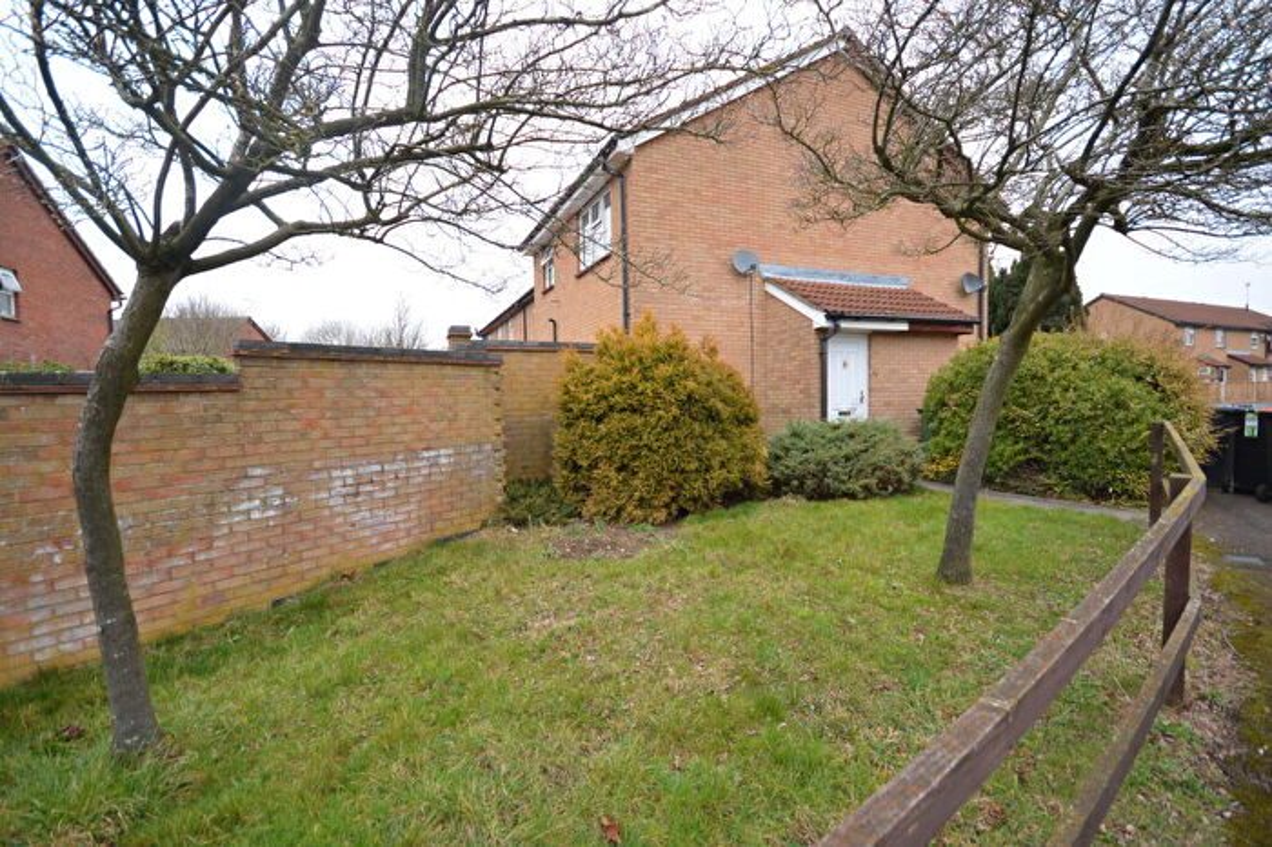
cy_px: 424
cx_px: 636
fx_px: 530
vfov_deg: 77.3
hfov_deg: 100.4
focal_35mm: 15
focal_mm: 10
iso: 400
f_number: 5.6
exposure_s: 1/125
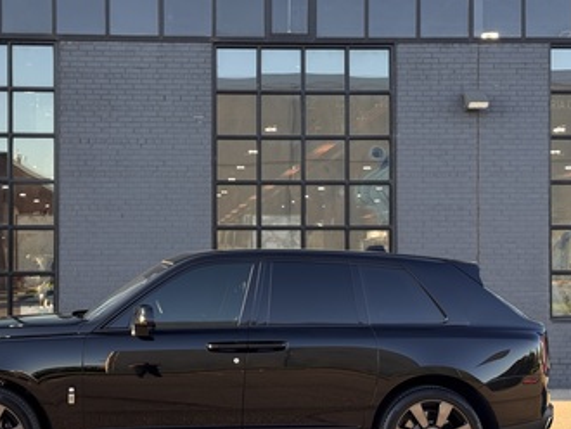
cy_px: 227
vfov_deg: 24.1
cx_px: 221
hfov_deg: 31.5
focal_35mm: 61
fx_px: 1007
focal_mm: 6.76
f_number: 1.78
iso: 64
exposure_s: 1/302
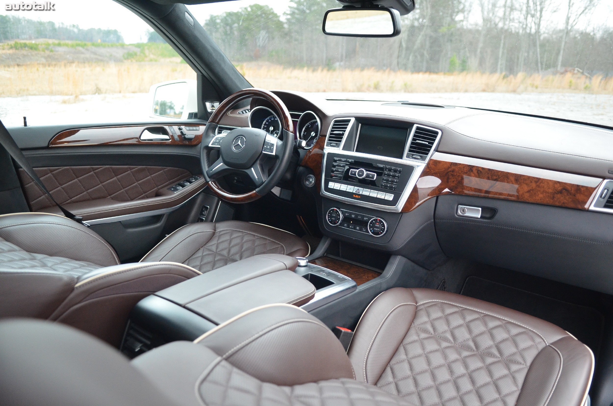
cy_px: 203
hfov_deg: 70.5
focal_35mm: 26
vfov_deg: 50.2
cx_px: 306
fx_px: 433
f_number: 2.8
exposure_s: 1/200
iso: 1600
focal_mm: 17
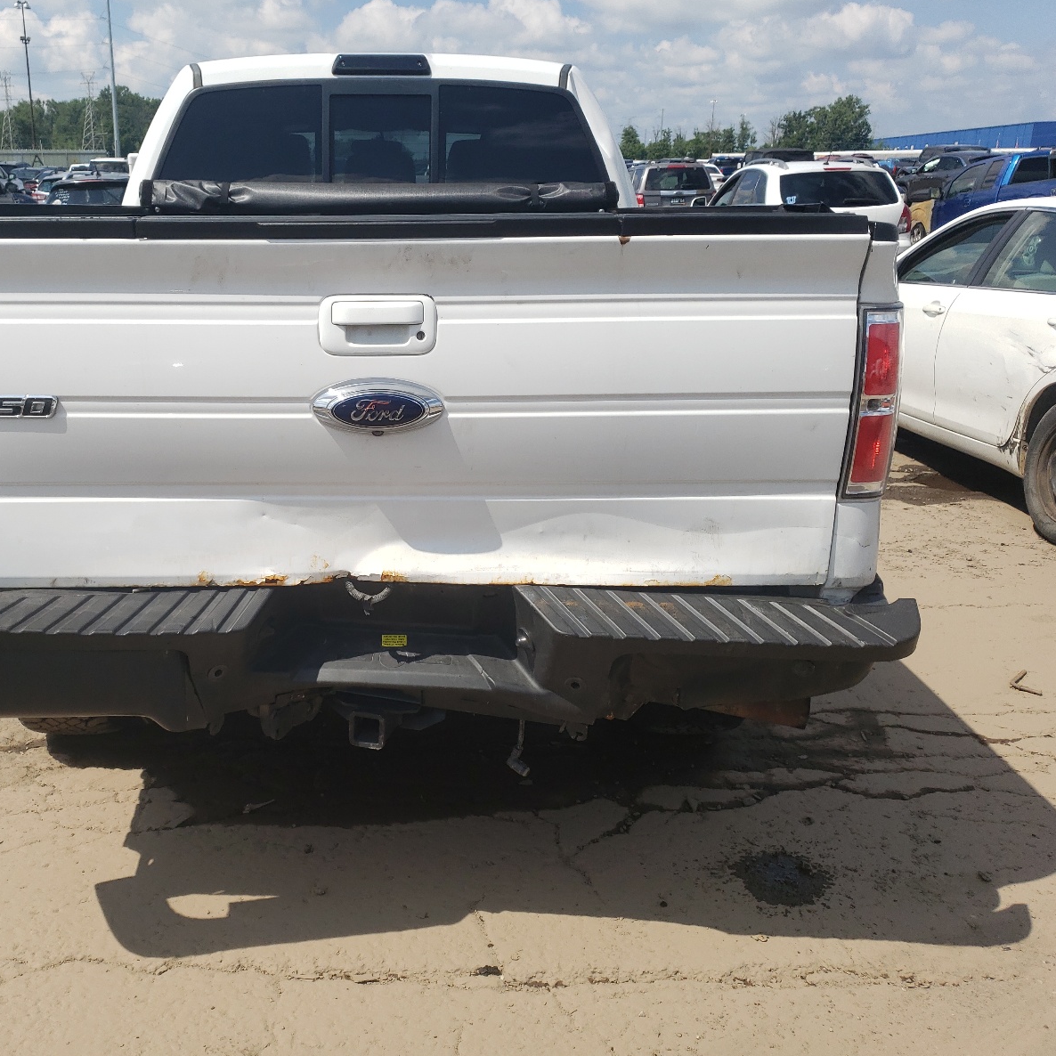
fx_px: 1070
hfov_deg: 51.9
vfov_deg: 52.5
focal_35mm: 31
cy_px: 529
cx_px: 388
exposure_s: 1/5000
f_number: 1.5
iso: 50
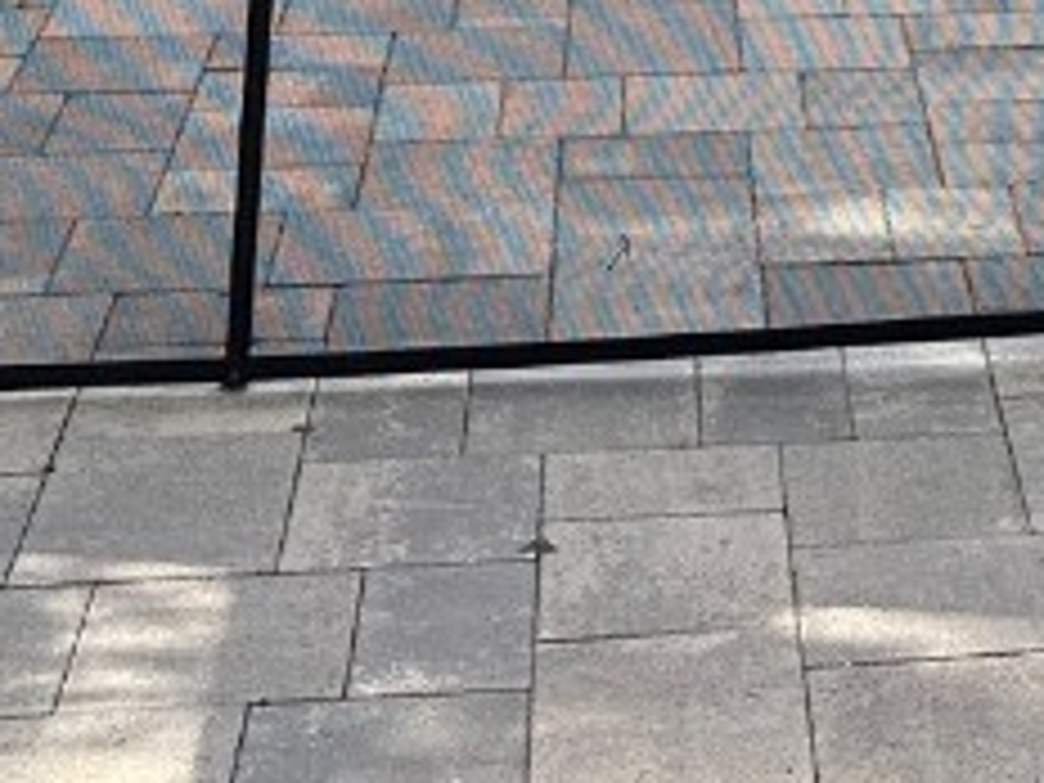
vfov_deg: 12.2
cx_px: 1418
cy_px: -842
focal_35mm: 106
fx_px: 3197
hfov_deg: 17.2
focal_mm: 6.86
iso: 80
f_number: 1.78
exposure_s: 1/1083
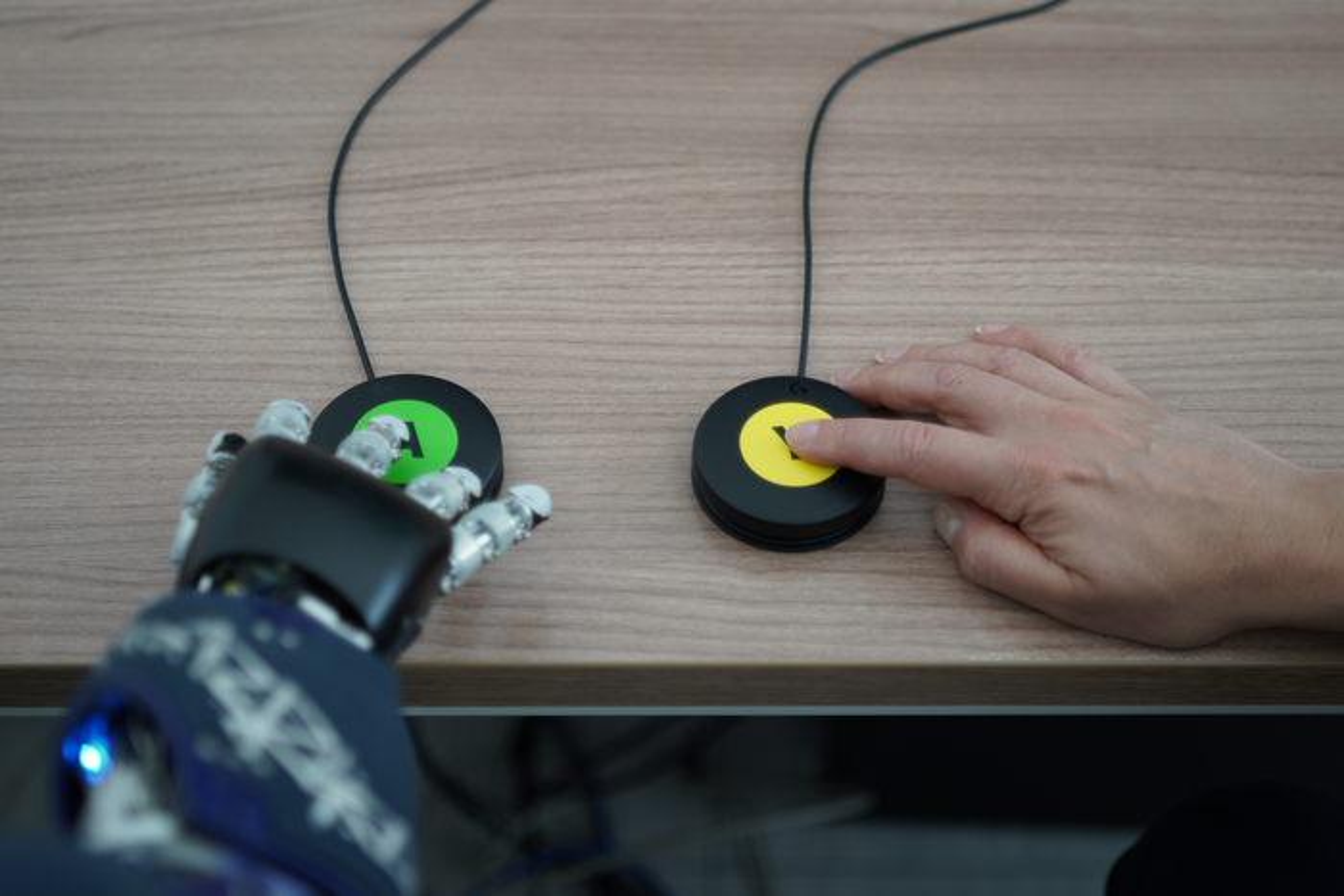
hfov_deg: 33.4
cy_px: 448
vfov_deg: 22.6
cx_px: 672
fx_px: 2240
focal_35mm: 60
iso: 125
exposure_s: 1/50
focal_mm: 40
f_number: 2
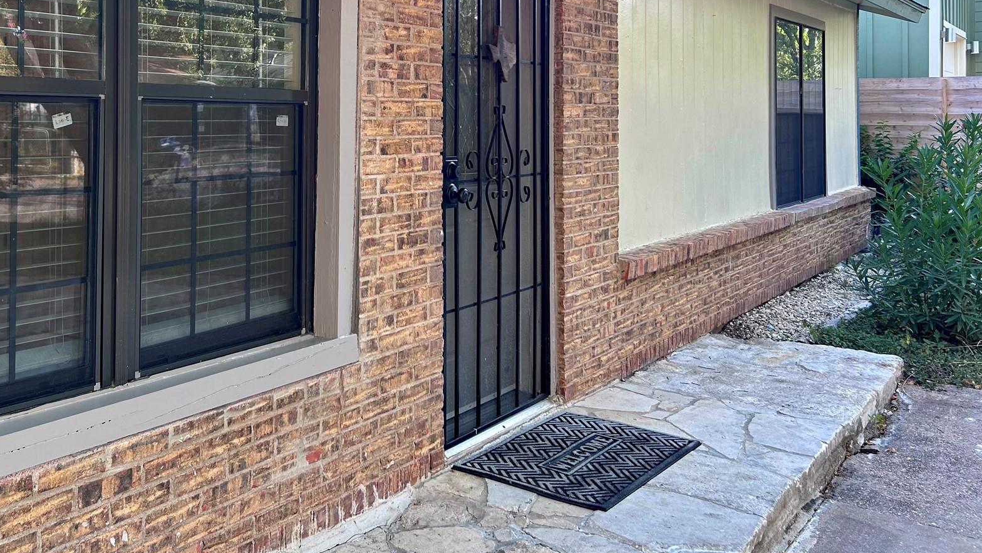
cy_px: 103
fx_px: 963
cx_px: 346
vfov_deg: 31.1
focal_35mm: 37
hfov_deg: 53.2
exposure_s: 1/161
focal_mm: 5.7
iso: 50
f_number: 1.5
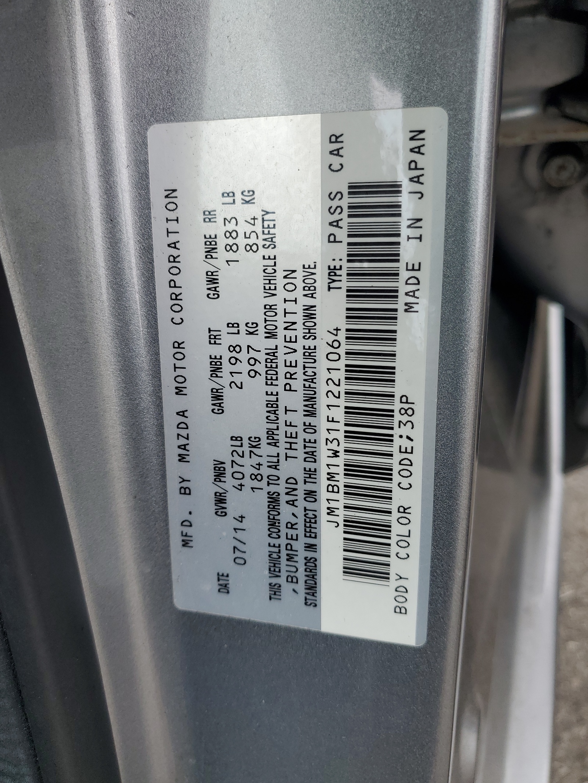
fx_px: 589
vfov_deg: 67.3
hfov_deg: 53.1
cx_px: 294
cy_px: 392
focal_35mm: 26
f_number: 1.5
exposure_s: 1/833
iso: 50
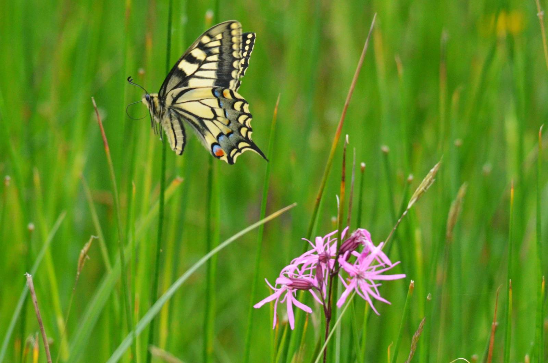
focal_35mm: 750
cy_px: 182
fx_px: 11394
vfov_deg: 1.8
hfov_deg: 2.8
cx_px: 274
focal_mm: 500
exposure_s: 1/1600
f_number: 10
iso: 2500
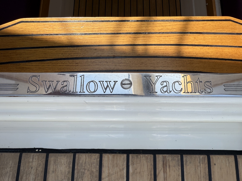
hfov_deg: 71.6
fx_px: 168
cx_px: 121
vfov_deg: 56.8
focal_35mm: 24
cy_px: 90
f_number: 2.2
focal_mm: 2.22
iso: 40
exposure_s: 1/603
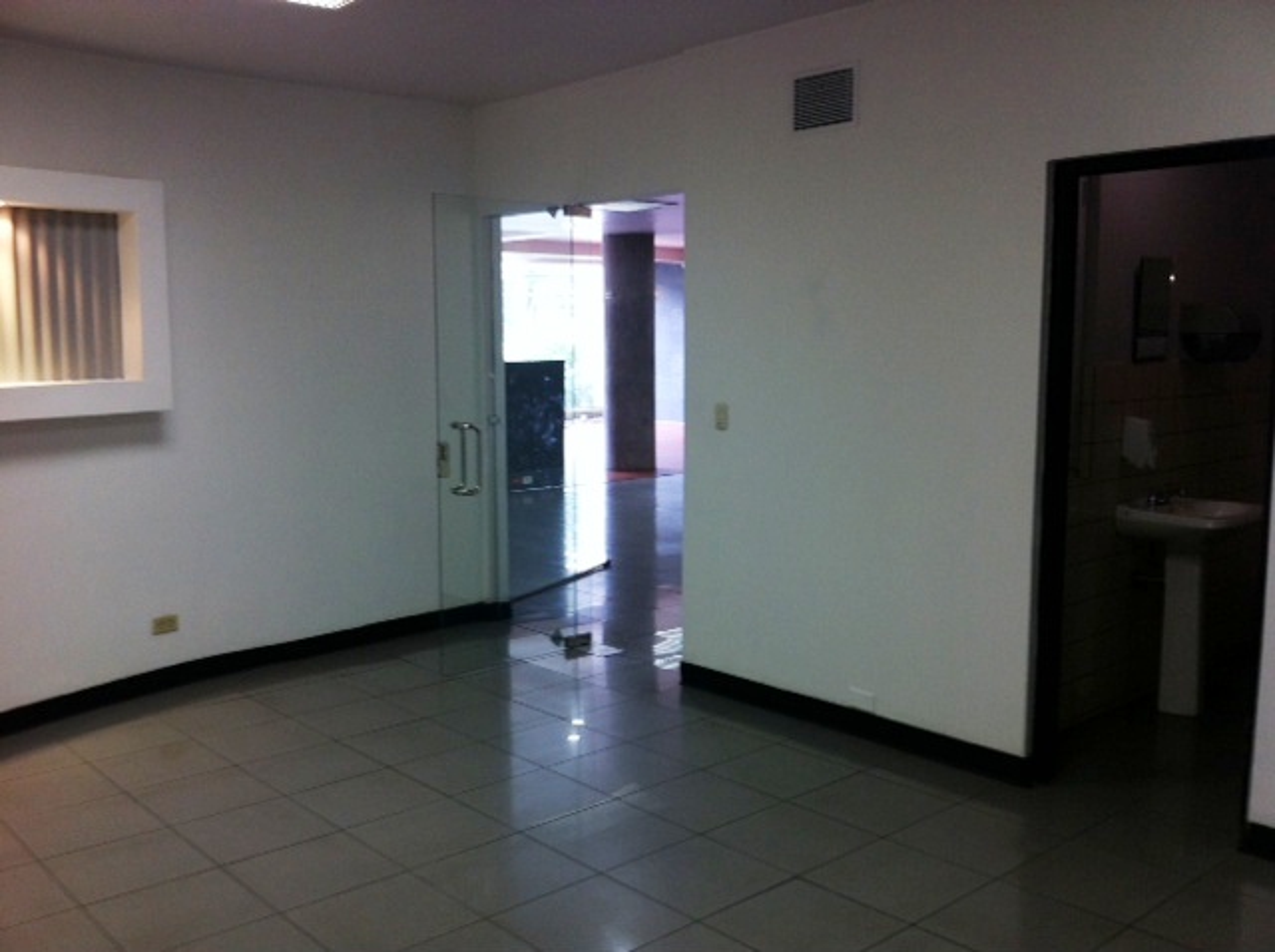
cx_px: 638
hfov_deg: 52.7
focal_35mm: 35
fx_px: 1287
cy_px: 476
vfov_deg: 40.6
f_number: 2.8
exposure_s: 1/17
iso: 80
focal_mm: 3.85
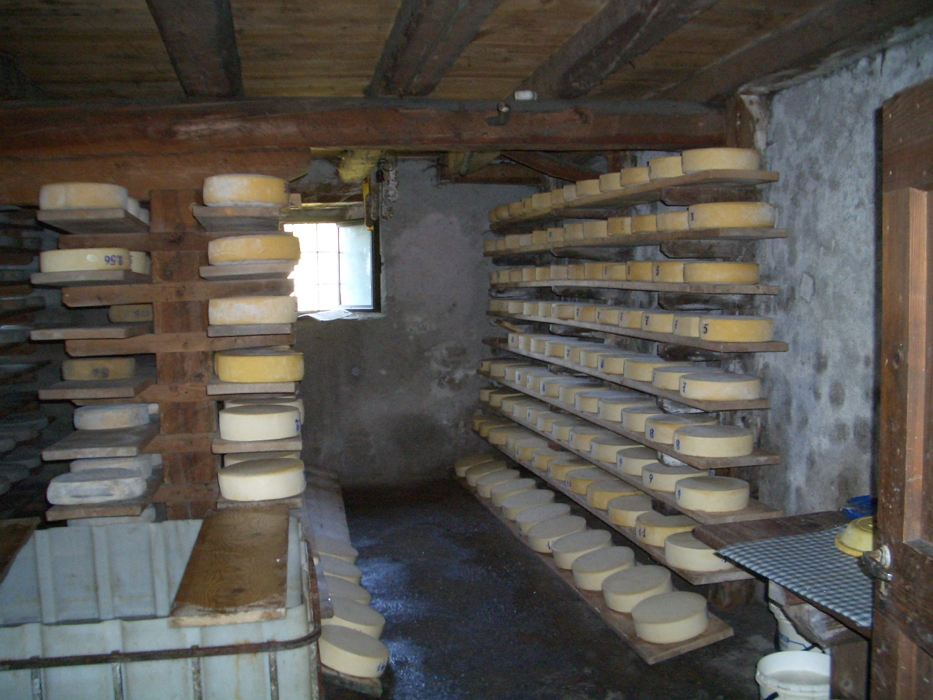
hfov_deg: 52.6
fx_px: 943
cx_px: 466
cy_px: 350
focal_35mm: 35
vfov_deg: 40.7
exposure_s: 1/60
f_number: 2.6
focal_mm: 5.8
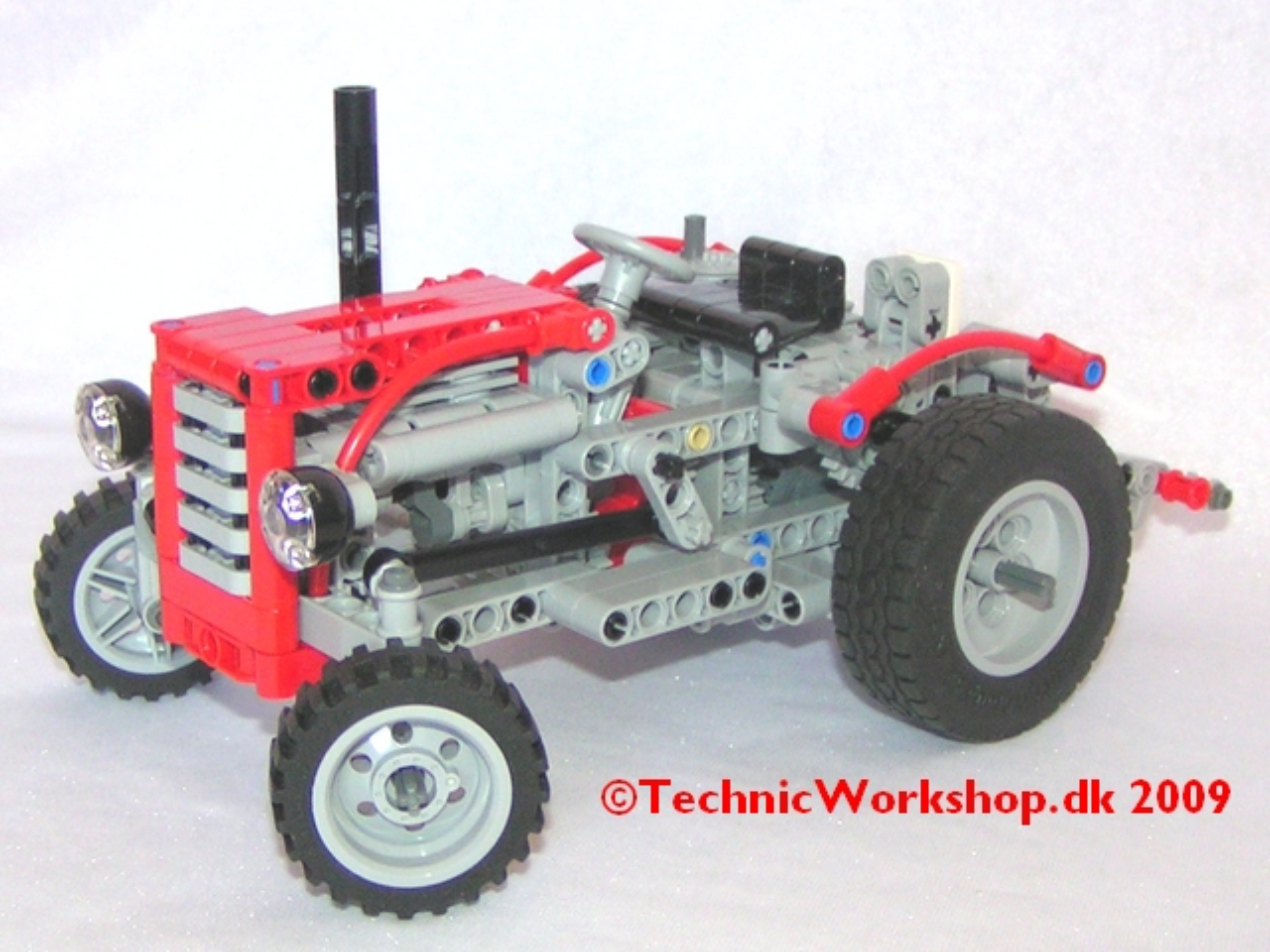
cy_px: 476
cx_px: 635
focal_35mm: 38
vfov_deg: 37.7
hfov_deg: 49.0
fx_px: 1394
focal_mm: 5.8
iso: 160
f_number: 2.8
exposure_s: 1/40
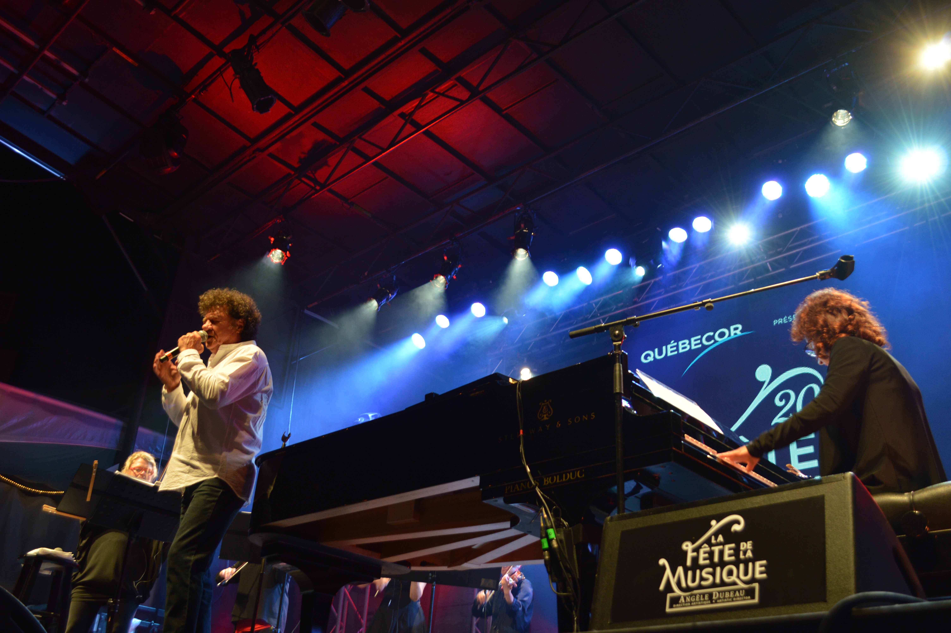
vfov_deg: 39.9
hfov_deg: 57.3
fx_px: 871
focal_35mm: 33
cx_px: 476
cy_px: 316
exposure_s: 1/50
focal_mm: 22
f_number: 3.8
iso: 400
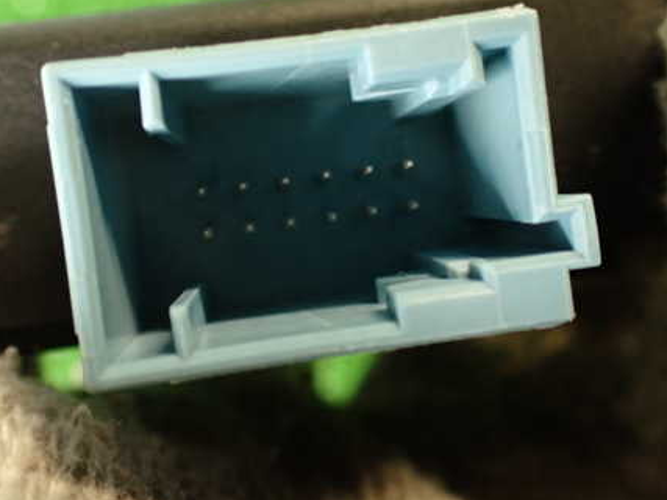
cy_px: 220
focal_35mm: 45
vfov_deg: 32.1
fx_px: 867
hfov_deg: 42.1
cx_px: 314
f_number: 2.4
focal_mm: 5.79
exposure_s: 1/30
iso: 500
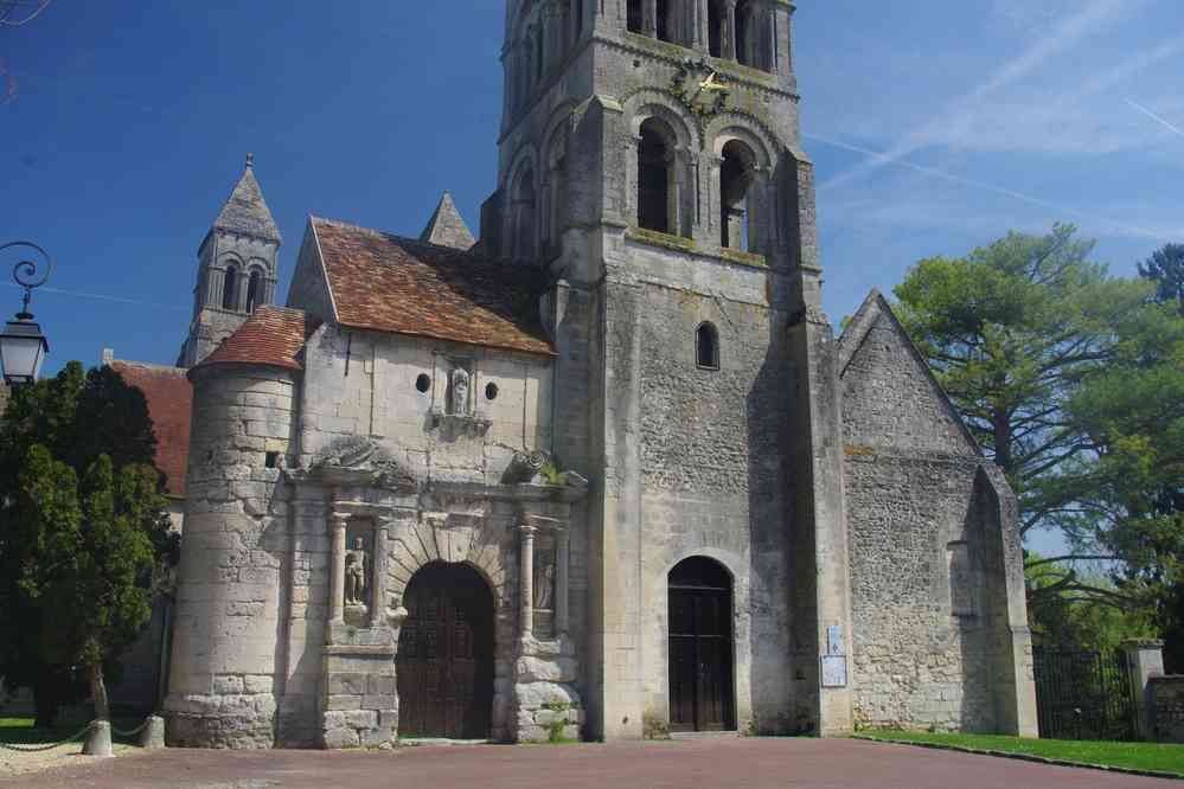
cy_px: 394
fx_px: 1036
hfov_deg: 59.5
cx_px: 592
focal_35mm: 32
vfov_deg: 41.7
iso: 200
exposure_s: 1/60
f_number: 11
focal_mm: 21
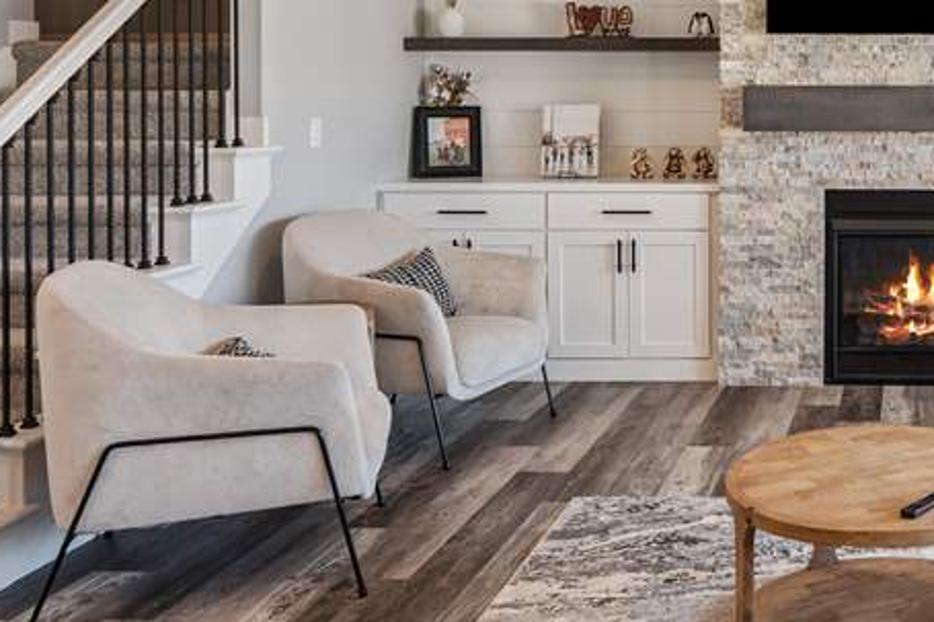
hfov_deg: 39.7
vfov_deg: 29.1
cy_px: 120
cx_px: 877
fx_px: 1167
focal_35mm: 45
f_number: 9
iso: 400
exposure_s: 1/25
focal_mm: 16
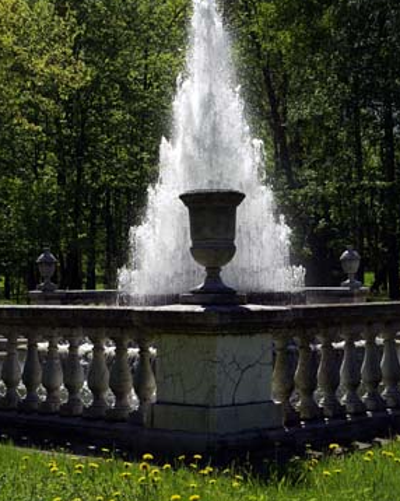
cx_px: 202
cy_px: 206
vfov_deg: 23.9
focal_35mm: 80
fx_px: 1179
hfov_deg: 19.3
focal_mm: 45
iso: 100
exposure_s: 1/250
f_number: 11
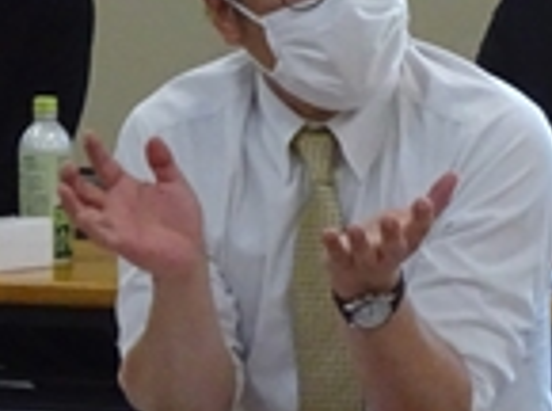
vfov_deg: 5.2
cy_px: 306
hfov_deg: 6.8
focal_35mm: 287
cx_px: 902
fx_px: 4565
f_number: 5
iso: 800
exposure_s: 1/100
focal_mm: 14.12
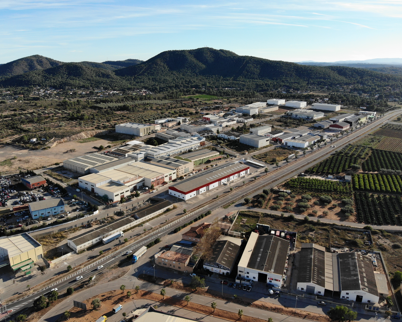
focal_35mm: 26
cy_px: 158
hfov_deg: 66.0
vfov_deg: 54.9
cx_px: 189
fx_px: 309
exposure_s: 1/866
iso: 100
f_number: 2.8
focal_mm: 4.5
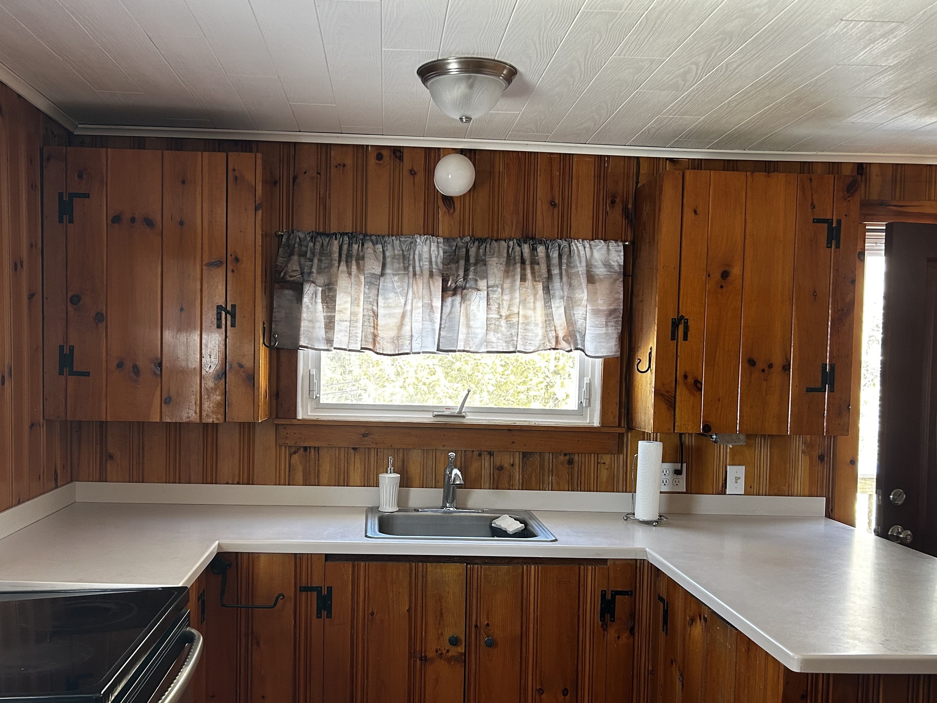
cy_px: 418
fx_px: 920
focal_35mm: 34
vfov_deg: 41.6
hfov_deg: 53.9
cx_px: 424
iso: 160
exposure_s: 1/60
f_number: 1.5
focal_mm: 5.7
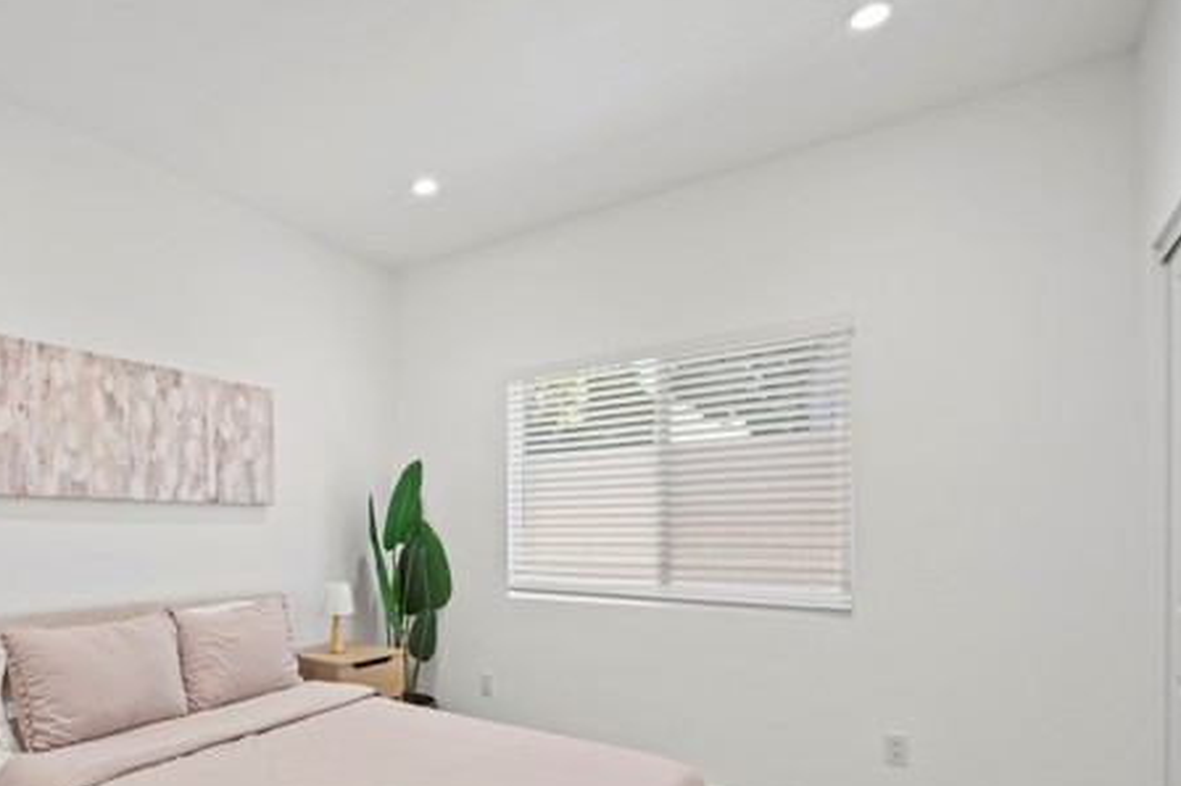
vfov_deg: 60.0
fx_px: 656
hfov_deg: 80.4
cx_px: 366
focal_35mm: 20
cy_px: 541
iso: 640
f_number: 9
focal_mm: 14
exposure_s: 1/5
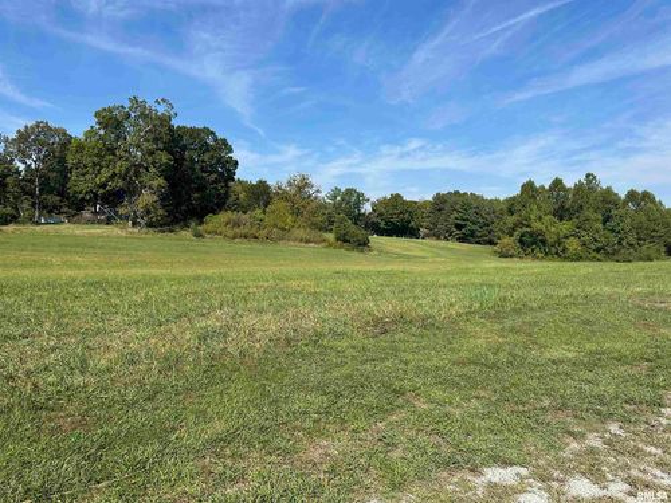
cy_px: 252
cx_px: 336
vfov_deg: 56.8
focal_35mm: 24
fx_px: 465
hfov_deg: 71.6
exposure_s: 1/4762
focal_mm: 6.86
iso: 80
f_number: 1.78
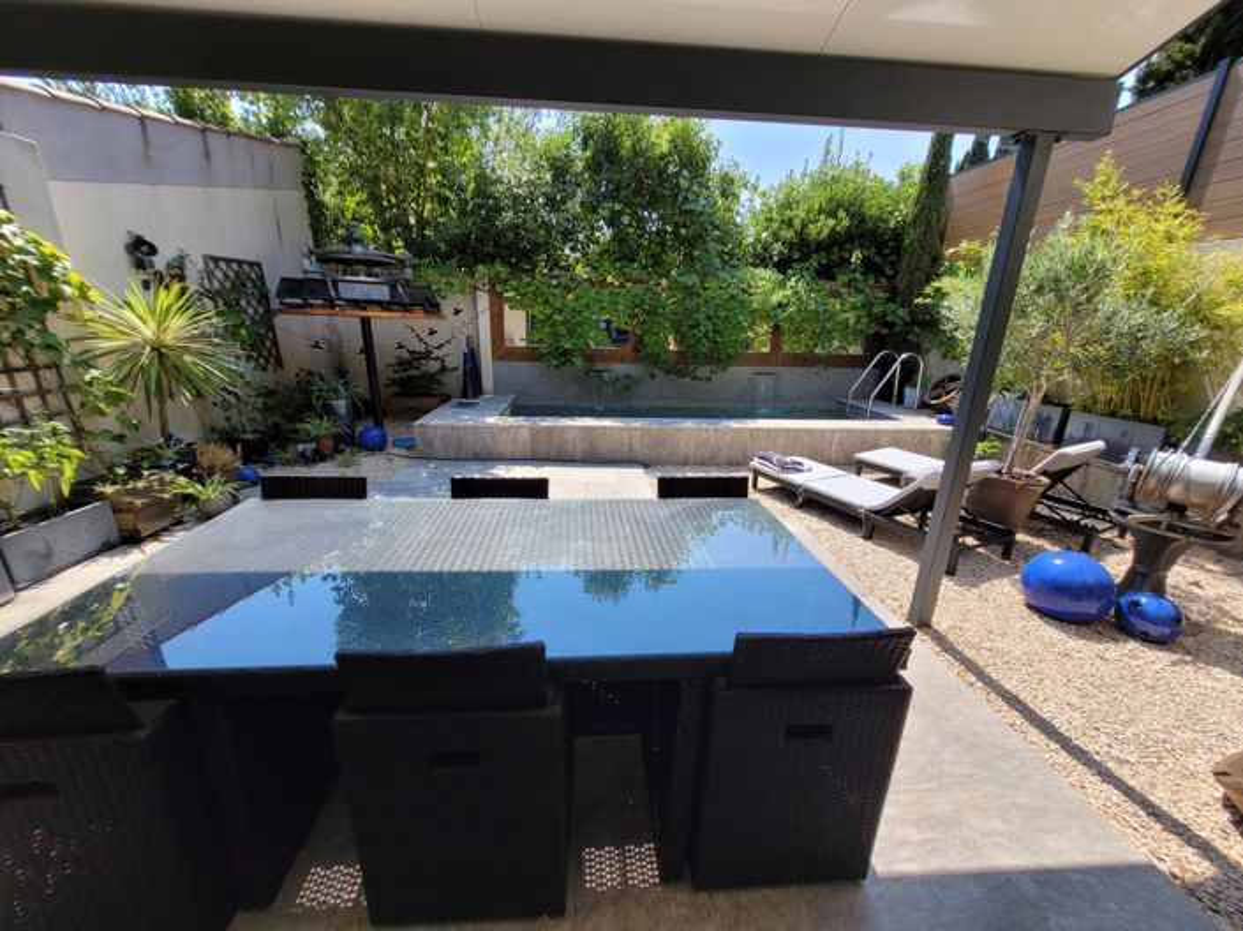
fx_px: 467
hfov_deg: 106.2
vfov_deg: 89.9
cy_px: 466
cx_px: 622
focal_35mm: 13
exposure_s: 1/769
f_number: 2.2
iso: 40
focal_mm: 1.74
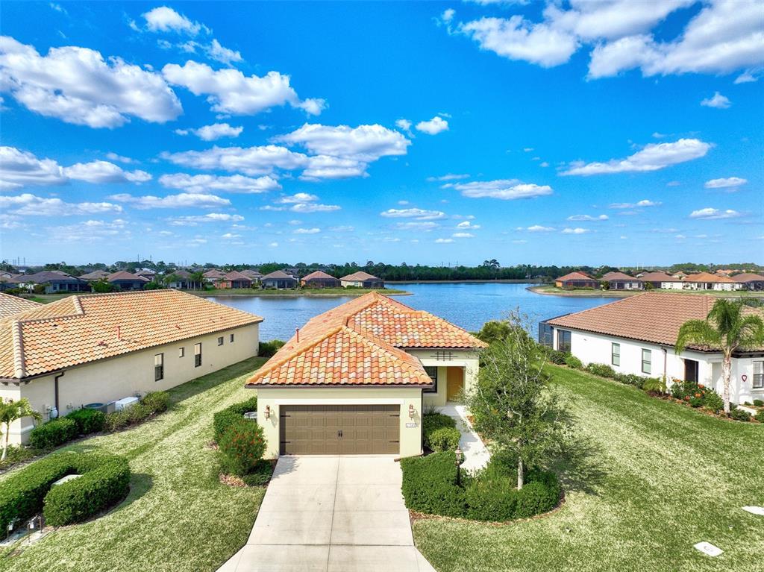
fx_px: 529
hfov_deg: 71.6
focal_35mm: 24
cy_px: 286
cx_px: 382
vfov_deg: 56.8
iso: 100
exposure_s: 1/3200
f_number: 2.8
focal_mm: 12.3
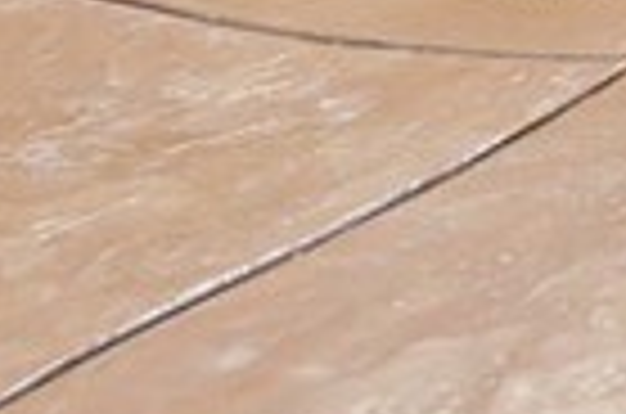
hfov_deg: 10.7
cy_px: -862
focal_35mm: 133
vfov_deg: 8.5
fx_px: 2307
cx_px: 1864
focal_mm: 18
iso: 100
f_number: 11
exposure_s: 1/15
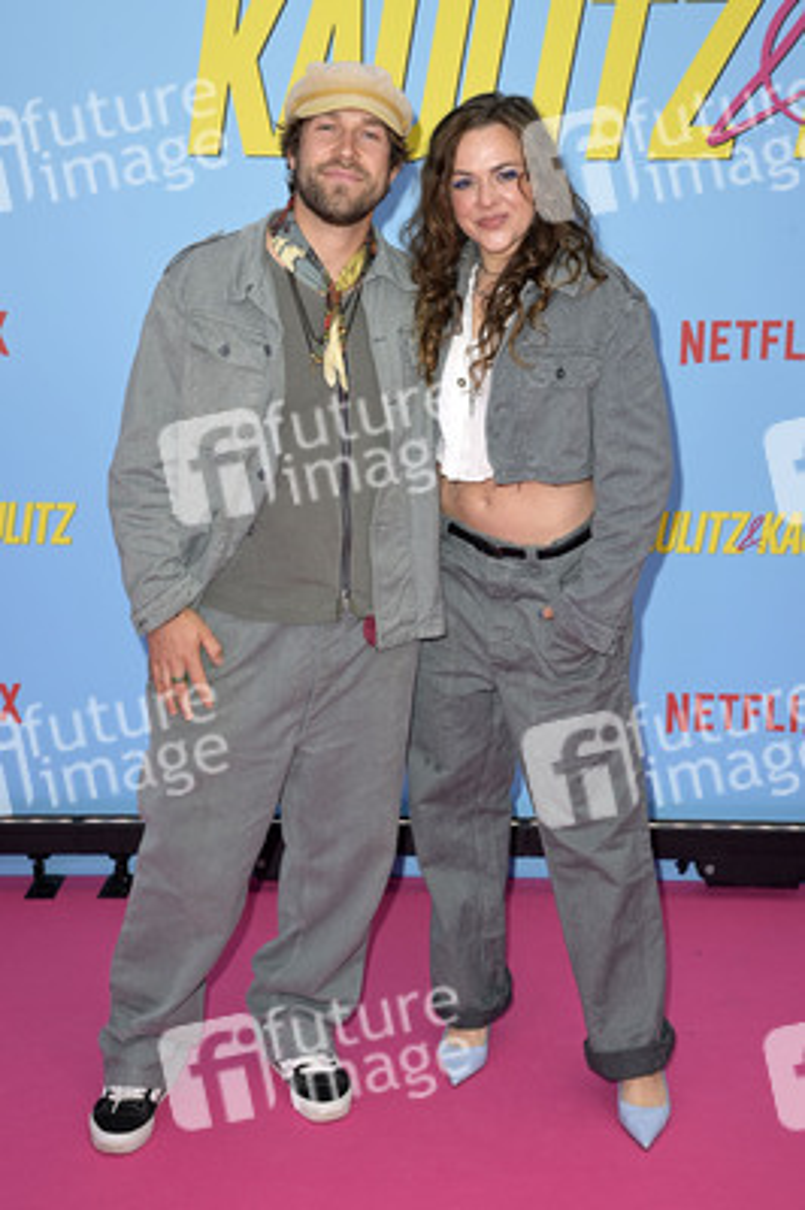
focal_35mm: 58
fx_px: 1949
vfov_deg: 34.5
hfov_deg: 23.3
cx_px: 402
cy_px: 605
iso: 640
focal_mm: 58
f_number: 6.3
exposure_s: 1/250
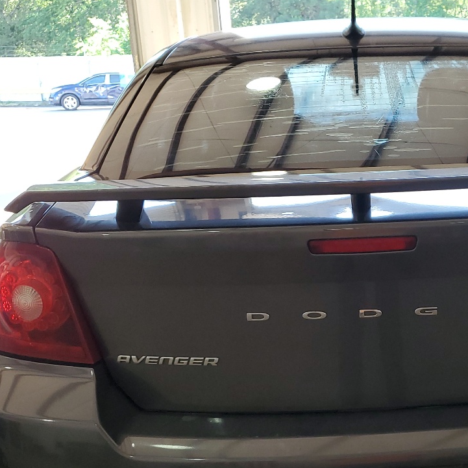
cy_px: 319
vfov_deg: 33.1
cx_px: 402
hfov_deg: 32.1
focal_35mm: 51
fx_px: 780
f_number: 1.5
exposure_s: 1/120
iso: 72
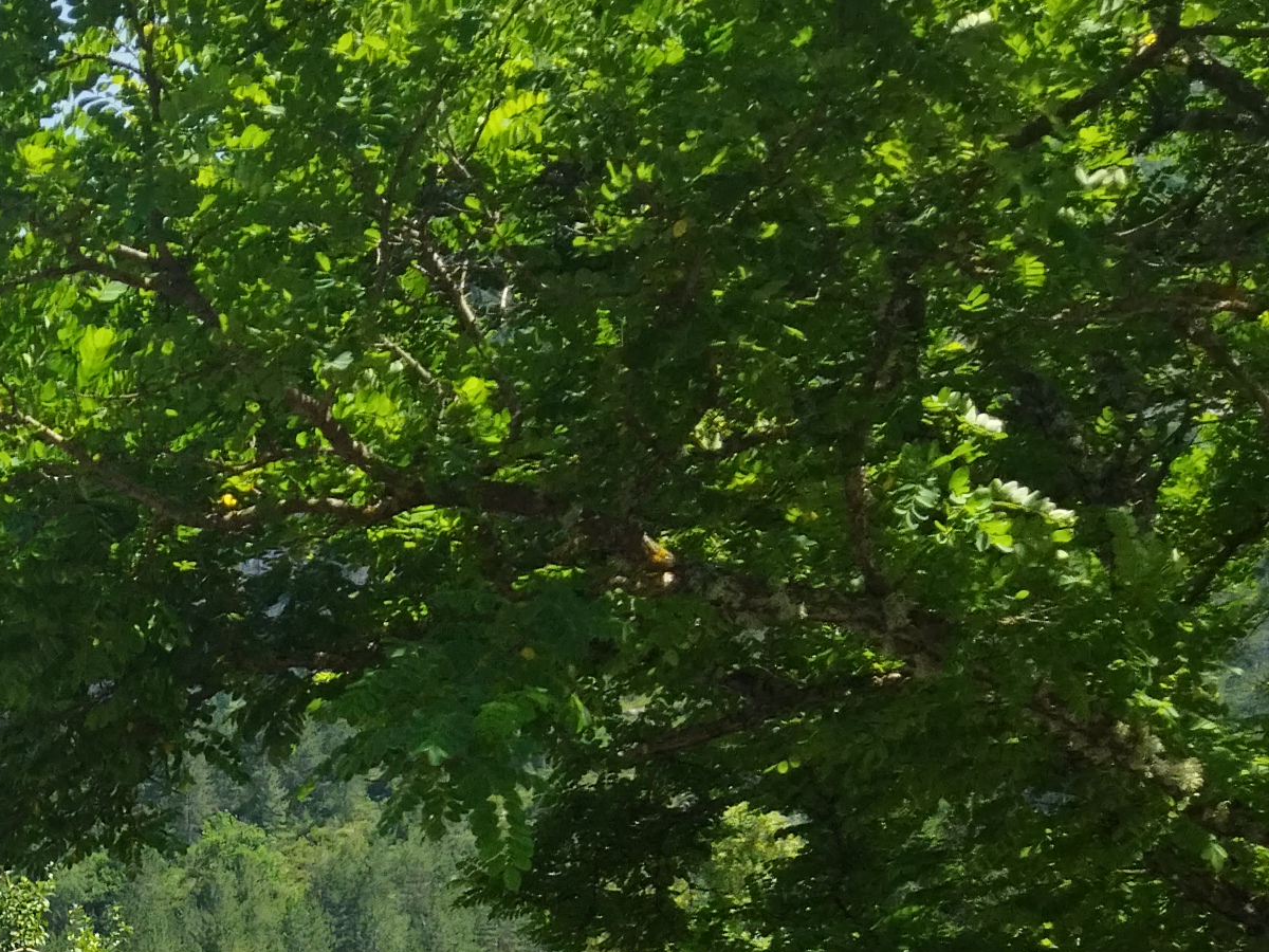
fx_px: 3299
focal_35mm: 90
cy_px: 1468
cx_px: -135
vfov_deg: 15.1
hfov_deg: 20.7
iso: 100
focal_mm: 4.71
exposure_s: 1/2284
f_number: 1.79
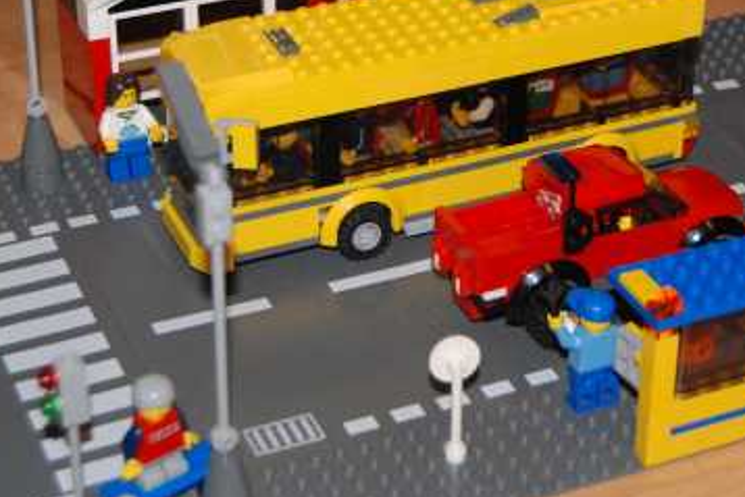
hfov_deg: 20.0
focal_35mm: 102
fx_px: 2112
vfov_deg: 13.4
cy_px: 87
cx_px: 410
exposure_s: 1/60
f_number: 5.6
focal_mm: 38
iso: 1600
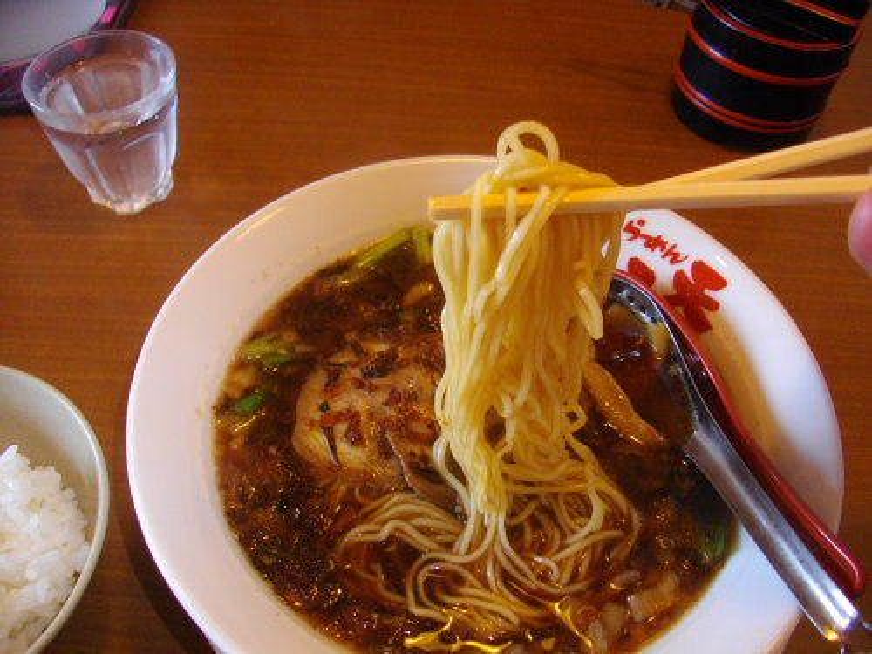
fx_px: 781
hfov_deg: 58.4
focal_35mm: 31
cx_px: 436
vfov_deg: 45.4
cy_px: 327
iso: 200
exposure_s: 1/50
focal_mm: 5.7
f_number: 2.9
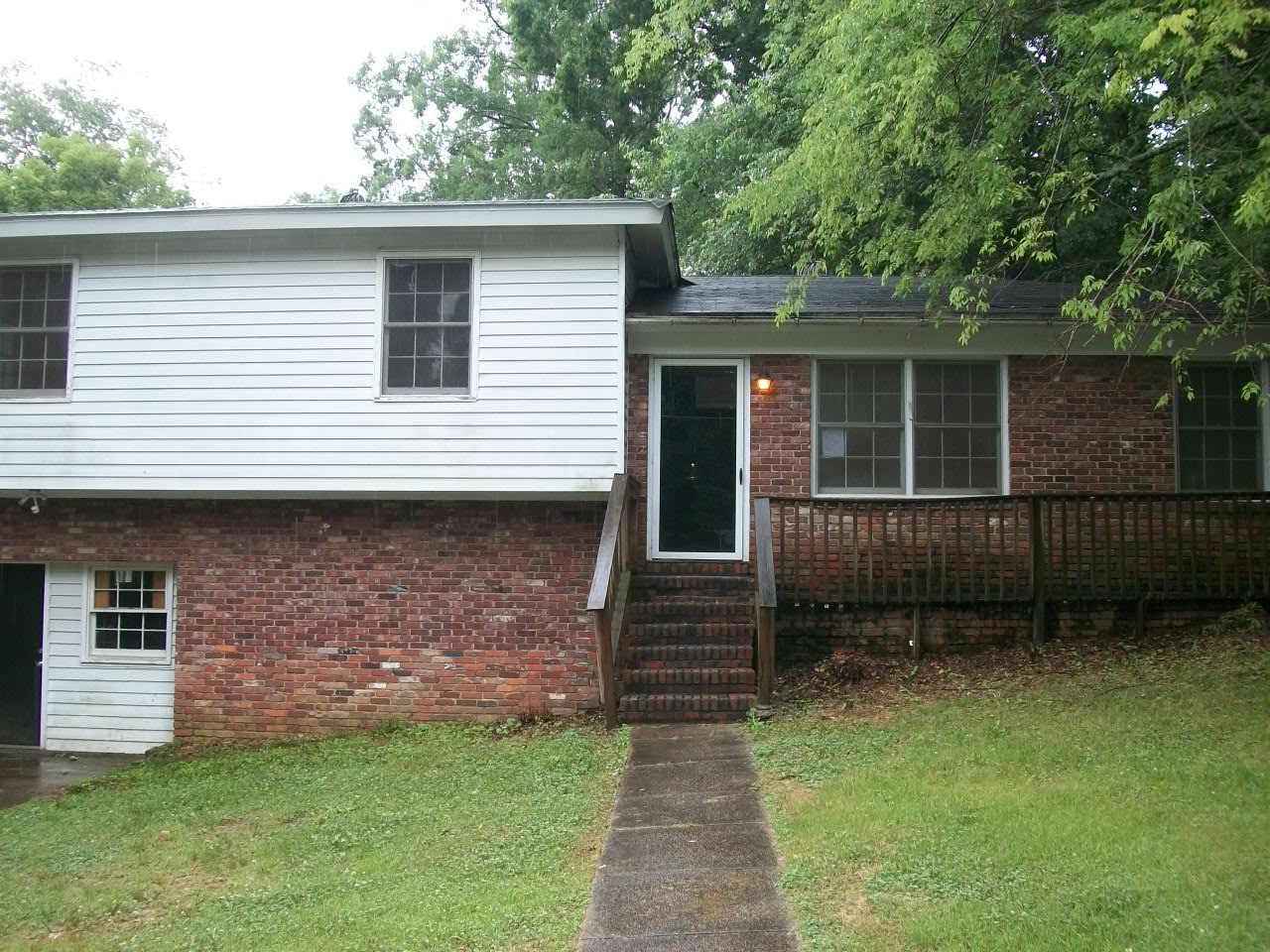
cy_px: 476
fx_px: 1174
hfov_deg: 56.8
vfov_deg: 44.2
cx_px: 635
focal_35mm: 32
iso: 80
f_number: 2.9
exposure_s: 1/100
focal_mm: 5.7
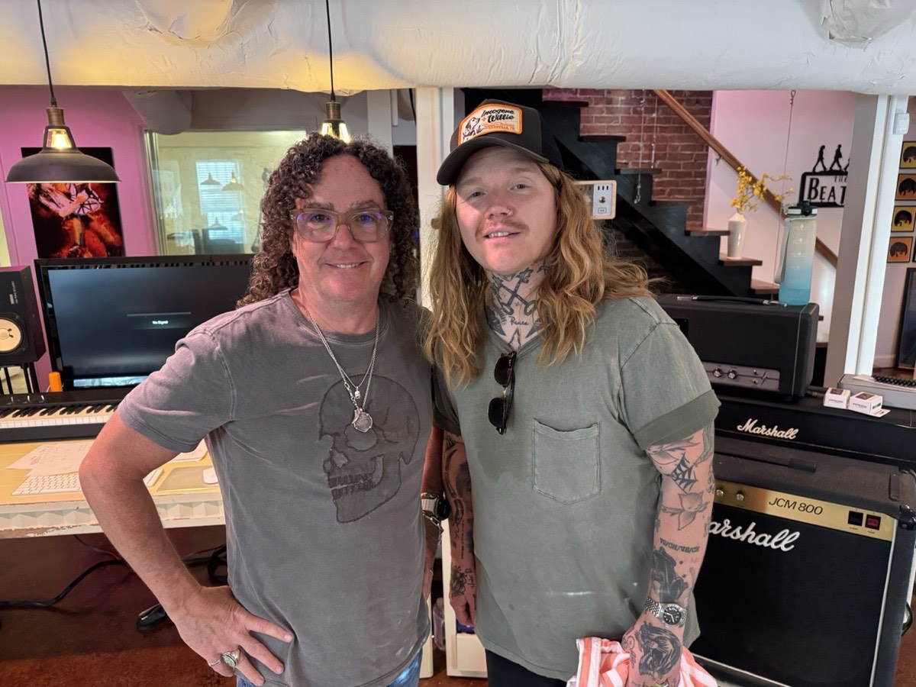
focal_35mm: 24
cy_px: 344
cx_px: 458
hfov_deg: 71.6
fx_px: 635
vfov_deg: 56.8
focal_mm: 6.76
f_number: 1.78
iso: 640
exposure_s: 1/42
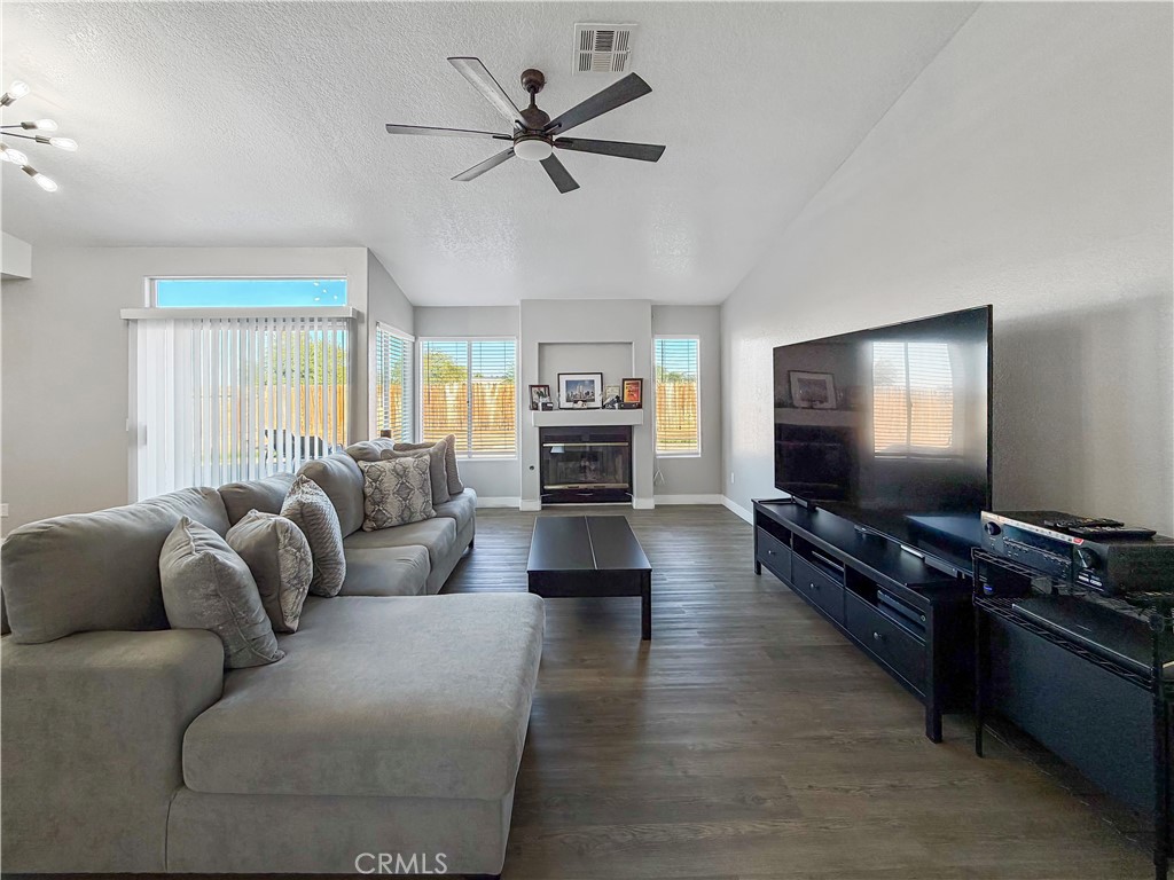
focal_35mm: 14
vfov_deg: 85.7
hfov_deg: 102.1
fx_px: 475
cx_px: 587
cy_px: 440
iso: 40
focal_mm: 2.22
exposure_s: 1/120
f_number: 2.2
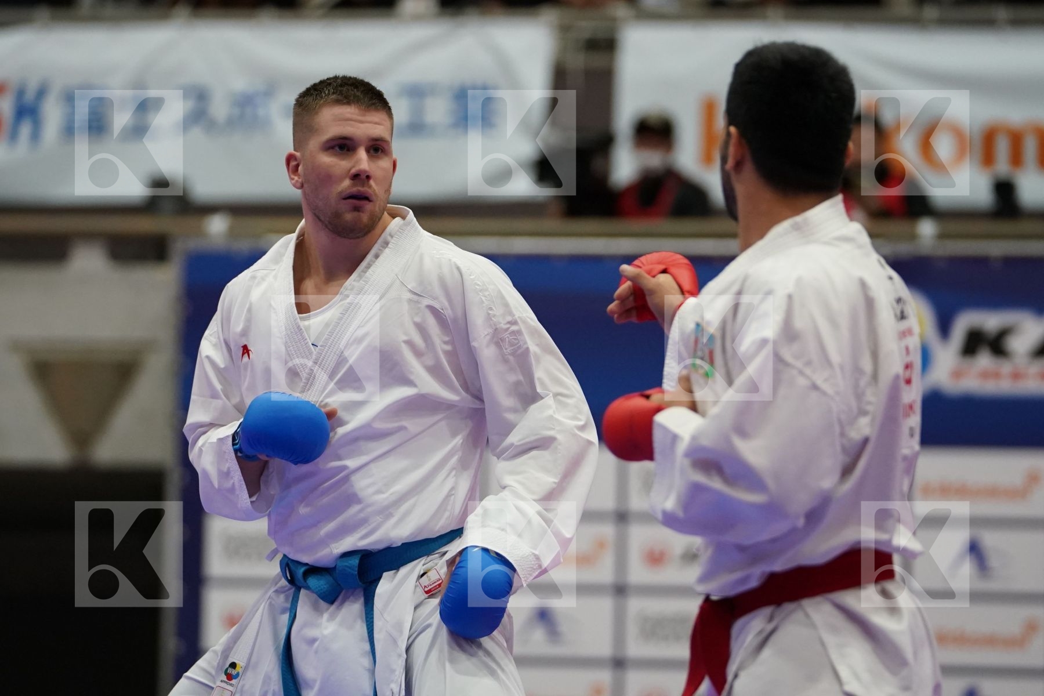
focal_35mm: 246
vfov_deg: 5.6
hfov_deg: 8.4
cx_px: 522
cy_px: 348
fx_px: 7133
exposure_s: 1/1000
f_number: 2.8
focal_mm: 164
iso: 2500
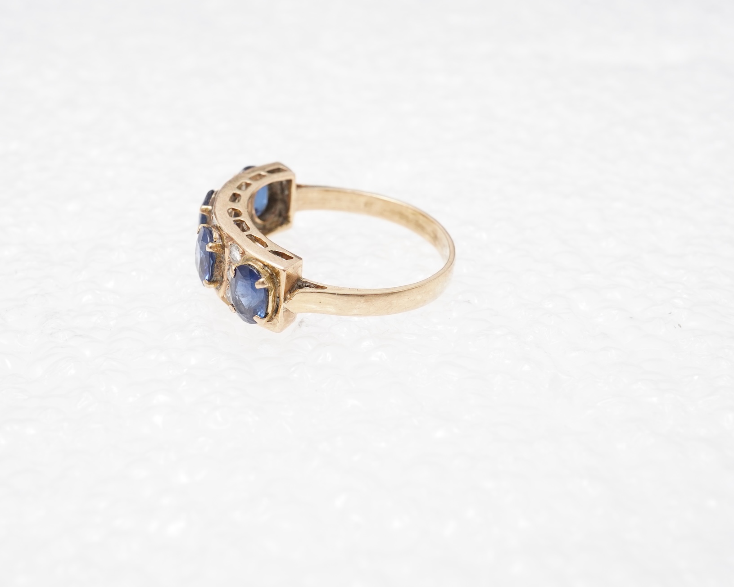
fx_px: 1108
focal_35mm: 51
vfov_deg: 29.7
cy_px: 293
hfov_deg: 36.6
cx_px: 342
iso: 400
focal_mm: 30
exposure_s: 1/125
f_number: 22
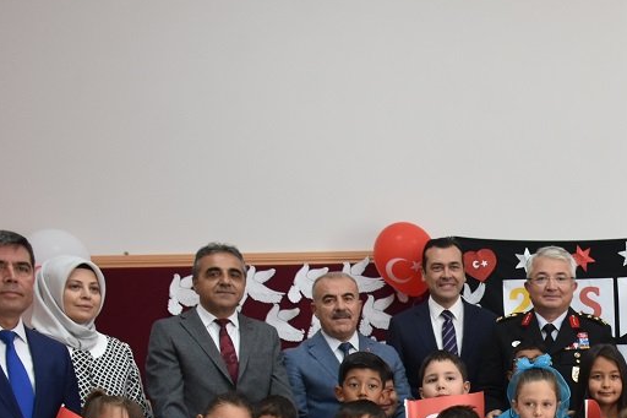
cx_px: 607
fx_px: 1010
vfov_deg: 22.5
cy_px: 412
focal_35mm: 58
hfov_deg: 32.1
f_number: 5
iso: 1000
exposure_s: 1/100
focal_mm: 18
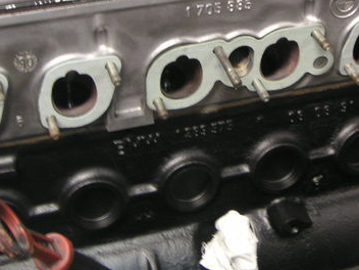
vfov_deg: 21.2
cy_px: 92
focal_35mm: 69
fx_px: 716
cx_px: 232
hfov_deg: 28.0
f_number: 2.8
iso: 100
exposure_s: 1/8
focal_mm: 6
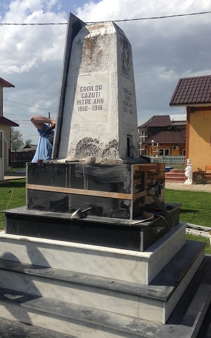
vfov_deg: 49.3
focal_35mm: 40
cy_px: 177
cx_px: 80
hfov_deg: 31.8
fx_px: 368
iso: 50
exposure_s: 1/2262
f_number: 2.4
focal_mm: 4.12
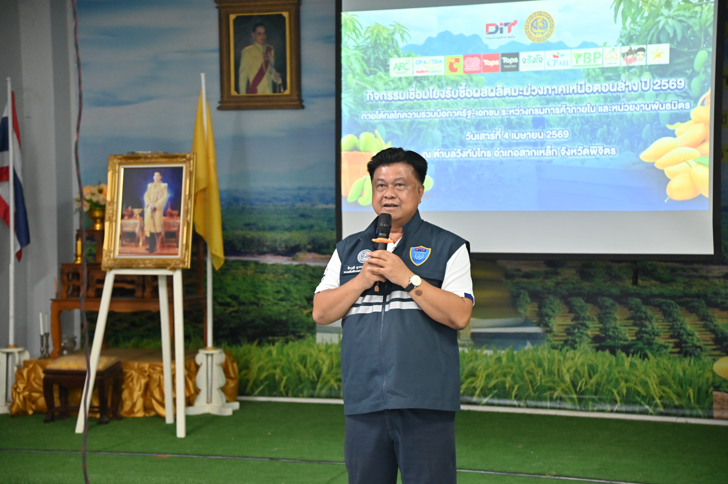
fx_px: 1415
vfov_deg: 19.4
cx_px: 364
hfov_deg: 28.9
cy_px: 242
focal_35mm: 70
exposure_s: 1/125
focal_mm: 70
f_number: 4
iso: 2500
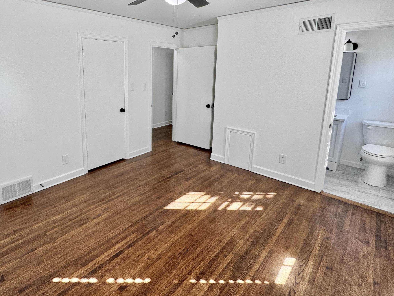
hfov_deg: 79.7
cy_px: 109
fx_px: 228
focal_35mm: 20
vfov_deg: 64.9
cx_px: 140
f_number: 2.2
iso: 100
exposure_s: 1/120
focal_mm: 2.22
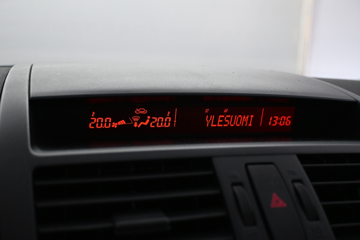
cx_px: 180
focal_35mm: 41
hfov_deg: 47.2
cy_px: 120
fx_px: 412
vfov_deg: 32.4
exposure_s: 1/50
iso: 1000
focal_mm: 27.5
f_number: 4.5
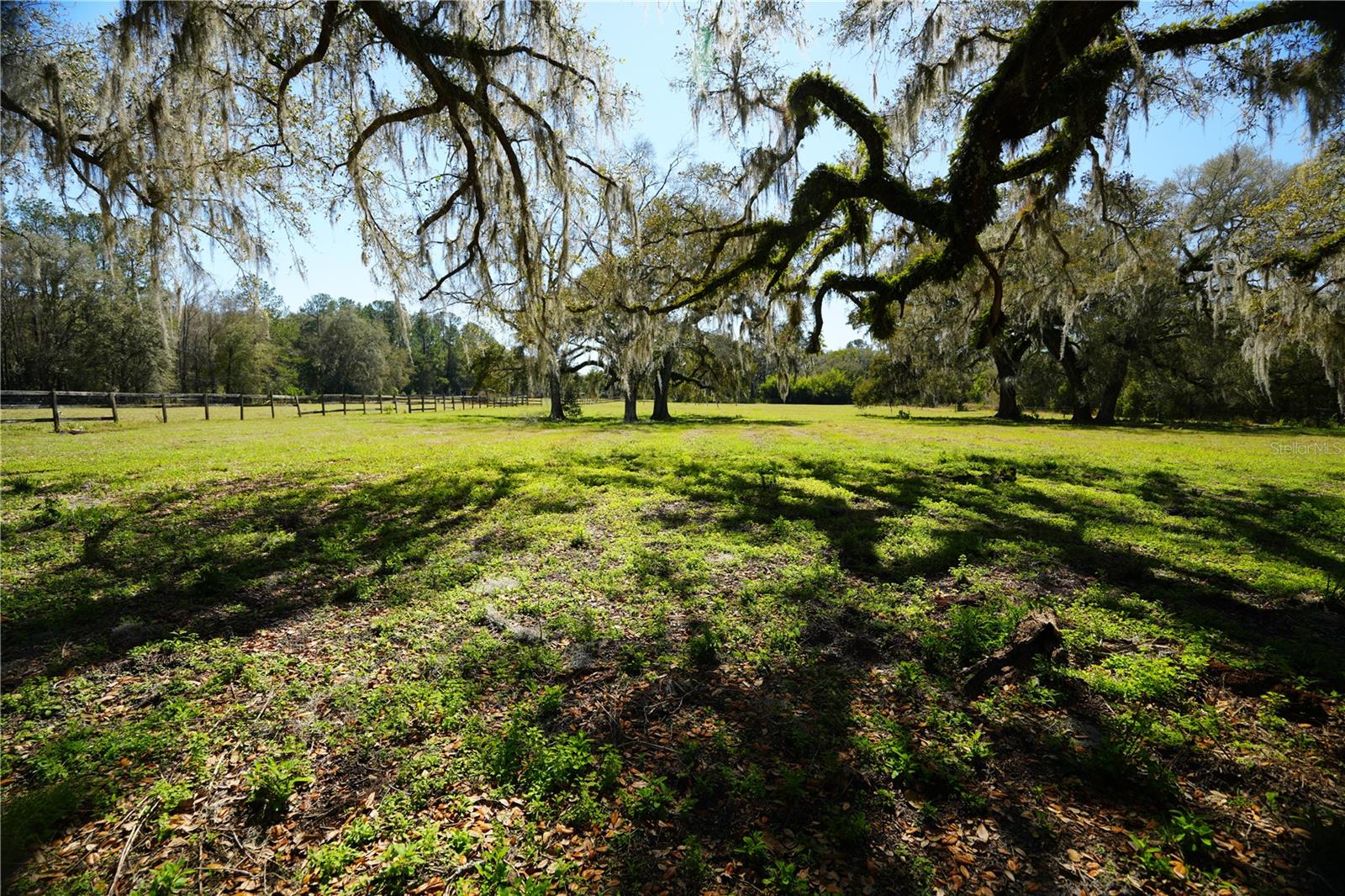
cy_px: 448
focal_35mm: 16
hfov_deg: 96.7
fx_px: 598
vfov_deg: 73.7
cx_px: 672
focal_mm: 16
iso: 100
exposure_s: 1/160
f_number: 5
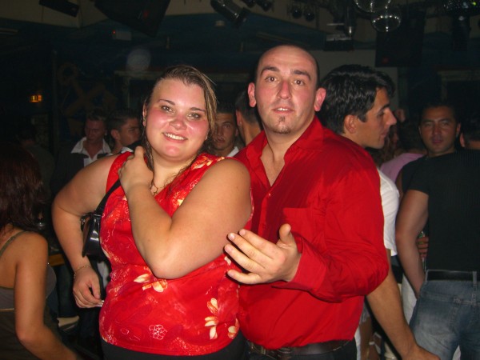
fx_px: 527
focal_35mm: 38
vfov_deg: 37.7
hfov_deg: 49.0
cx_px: 240
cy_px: 180
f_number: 2.8
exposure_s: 1/60
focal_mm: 7.9
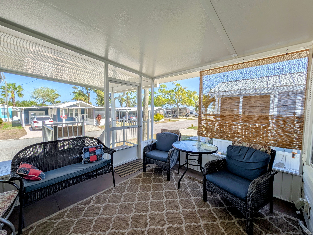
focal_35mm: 12
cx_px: 156
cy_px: 118
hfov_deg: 110.5
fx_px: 109
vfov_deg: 94.6
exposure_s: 1/605
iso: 37
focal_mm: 2.23
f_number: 1.95
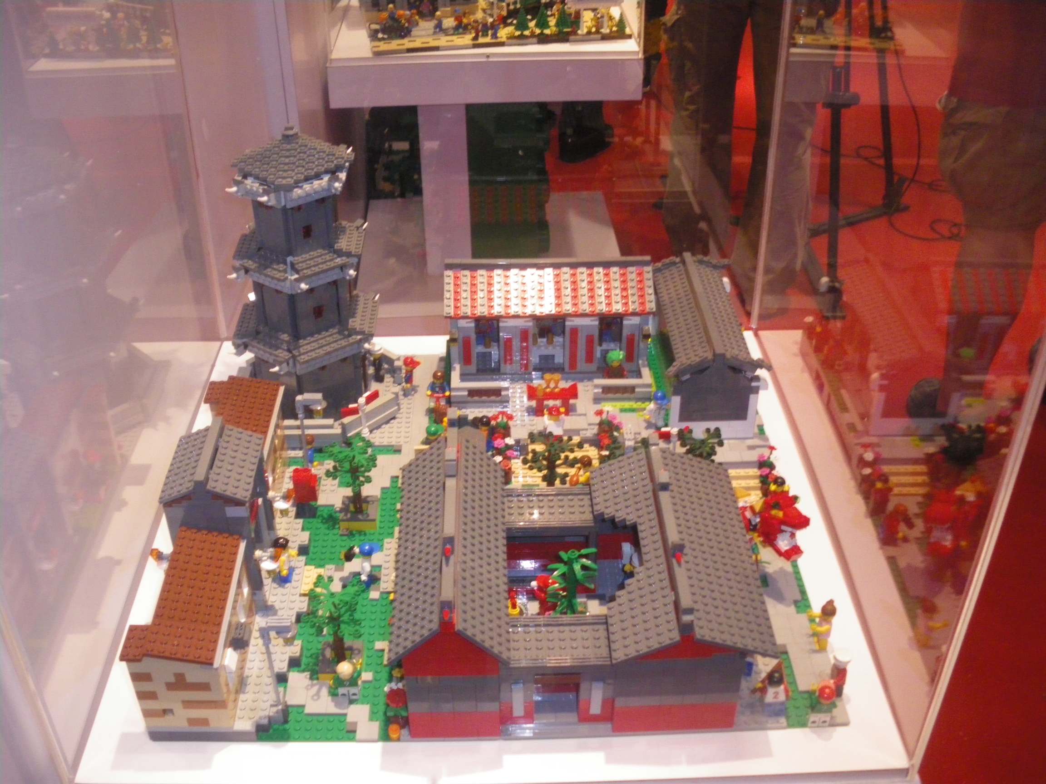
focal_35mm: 36
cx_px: 523
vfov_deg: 39.7
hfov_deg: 51.4
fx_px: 1088
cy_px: 392
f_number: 3.5
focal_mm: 6.3
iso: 400
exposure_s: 1/50
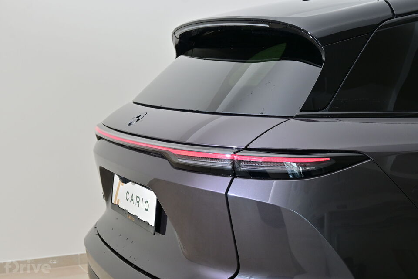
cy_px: 140
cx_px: 209
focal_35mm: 68
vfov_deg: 20.2
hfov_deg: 29.9
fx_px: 784
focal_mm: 45
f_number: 6
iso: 400
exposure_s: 1/60
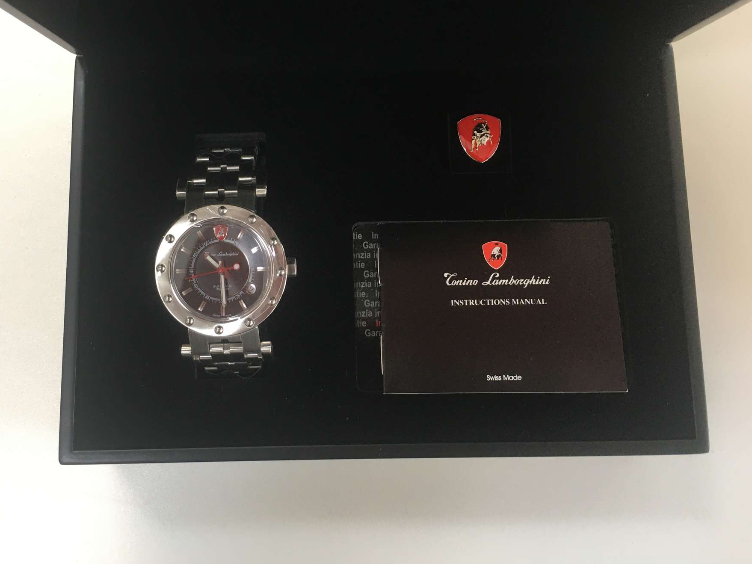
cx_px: 329
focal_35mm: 33
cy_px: 247
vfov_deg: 42.9
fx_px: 717
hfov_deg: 55.2
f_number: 2.2
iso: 50
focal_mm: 4.15
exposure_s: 1/33
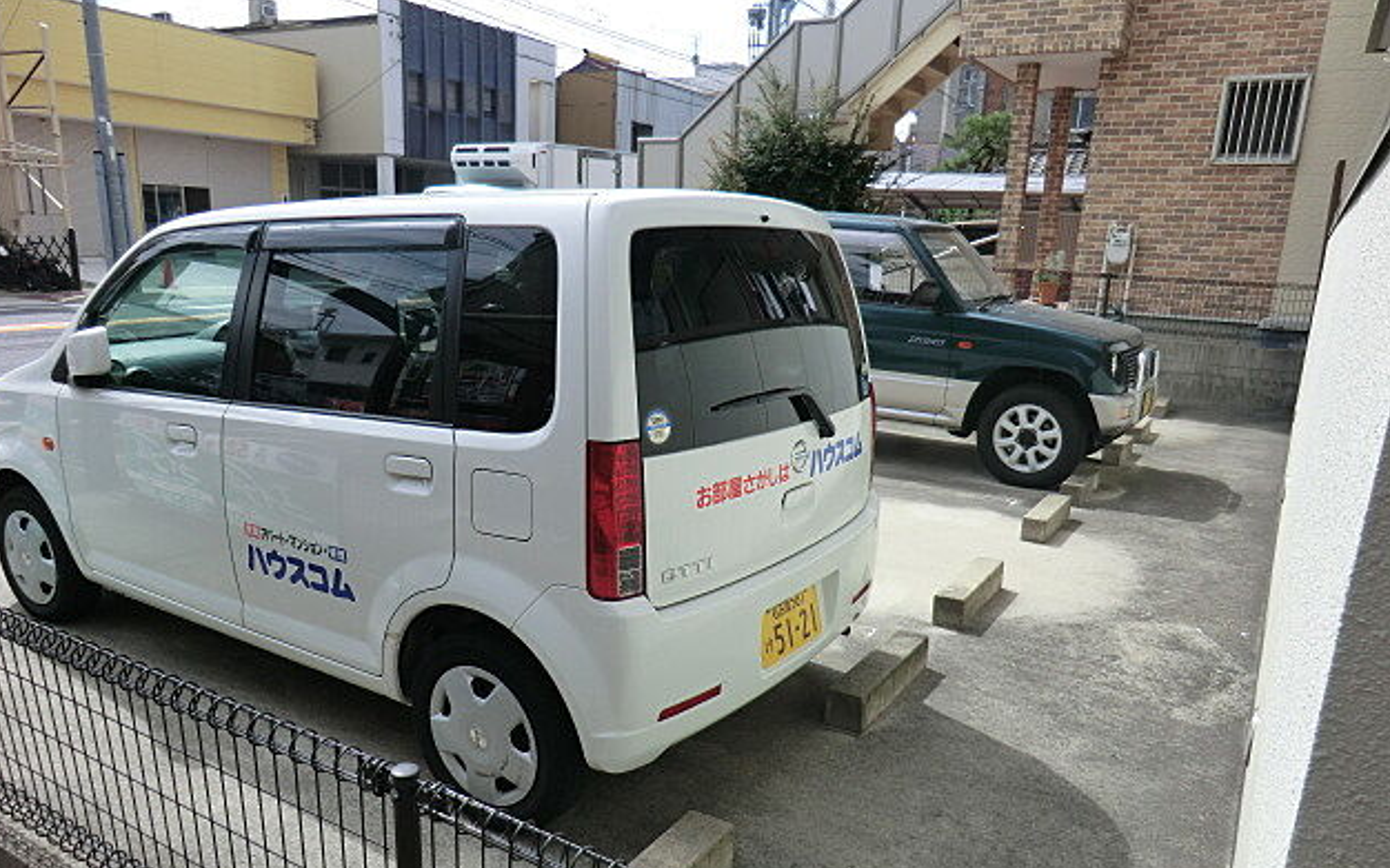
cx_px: 682
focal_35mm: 26
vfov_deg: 47.4
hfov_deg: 70.4
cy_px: 508
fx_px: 985
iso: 80
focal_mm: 4.3
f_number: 3.2
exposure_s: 1/800
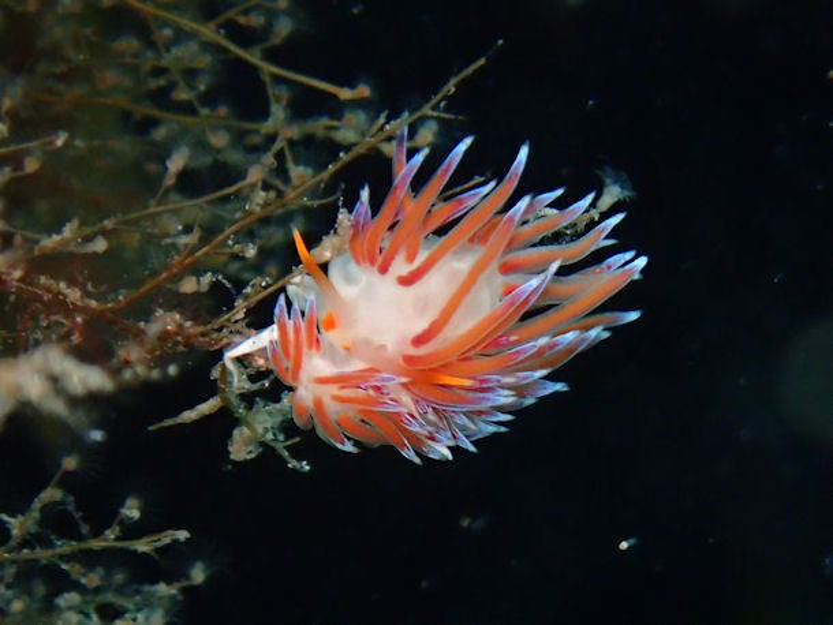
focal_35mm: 100
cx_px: 416
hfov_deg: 19.6
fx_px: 2407
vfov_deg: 14.8
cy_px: 312
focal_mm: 18
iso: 500
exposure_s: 1/200
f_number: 6.3
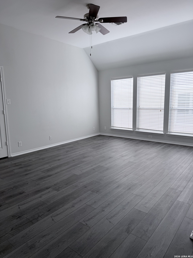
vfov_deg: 71.6
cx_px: 96
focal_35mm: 24
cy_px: 129
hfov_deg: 56.8
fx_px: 178
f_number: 1.78
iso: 100
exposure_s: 1/715
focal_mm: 6.76
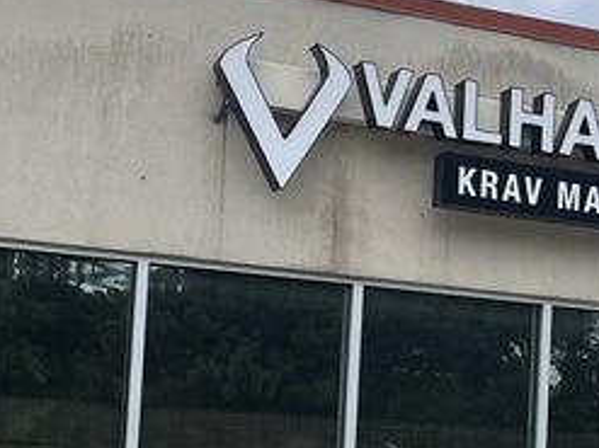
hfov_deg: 18.9
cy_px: 392
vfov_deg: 14.5
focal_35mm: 101
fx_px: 1747
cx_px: 594
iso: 50
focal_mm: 5.1
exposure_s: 1/3215
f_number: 1.6
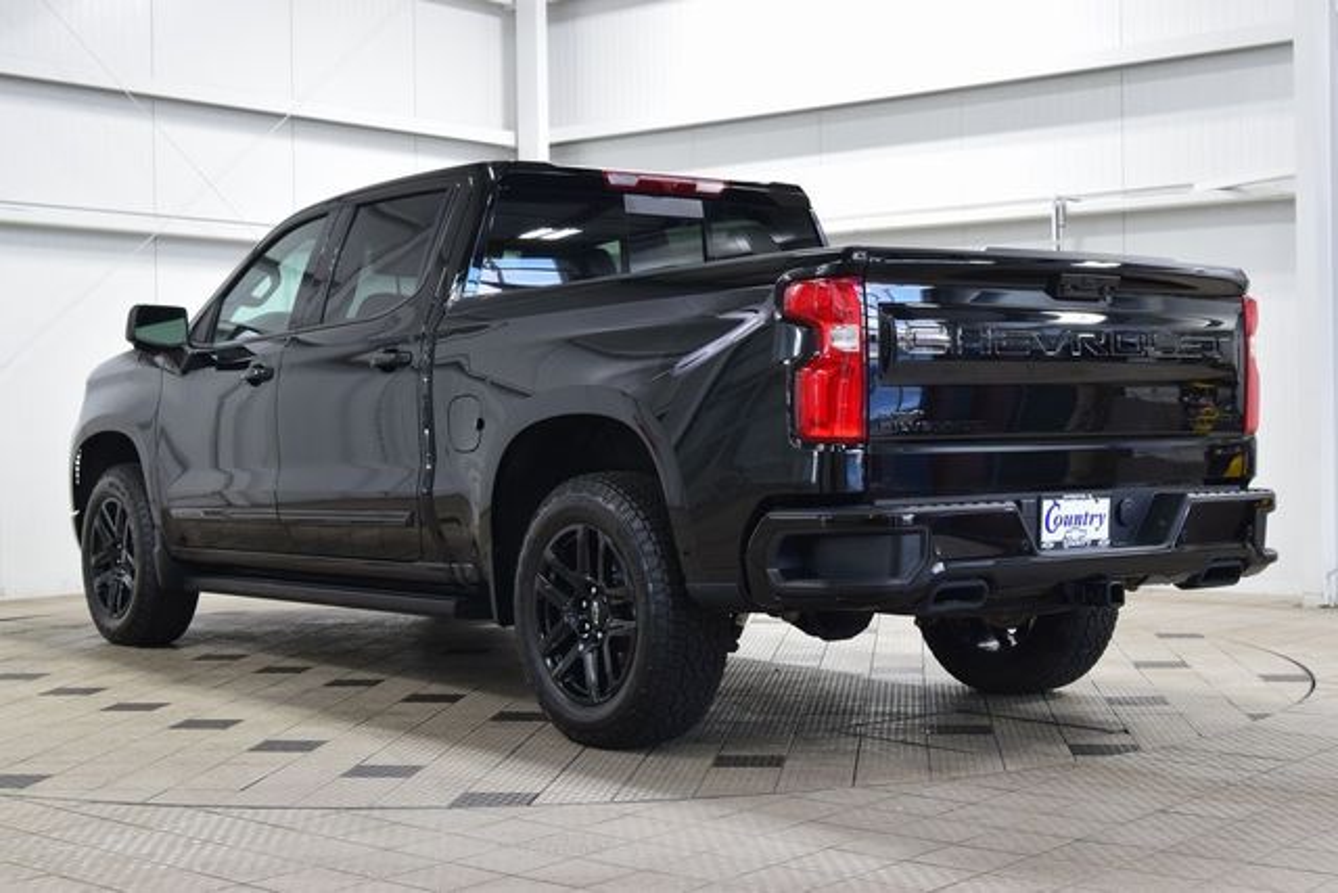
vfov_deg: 25.8
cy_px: 446
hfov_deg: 37.8
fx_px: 1952
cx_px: 669
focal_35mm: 52
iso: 640
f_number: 6.3
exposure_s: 1/15
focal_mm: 35
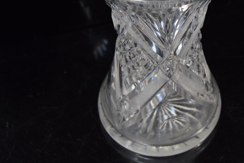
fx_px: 678
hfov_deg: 20.3
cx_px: 157
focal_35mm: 100
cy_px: 15
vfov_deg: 13.6
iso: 1600
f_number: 5.6
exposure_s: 1/125
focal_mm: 32
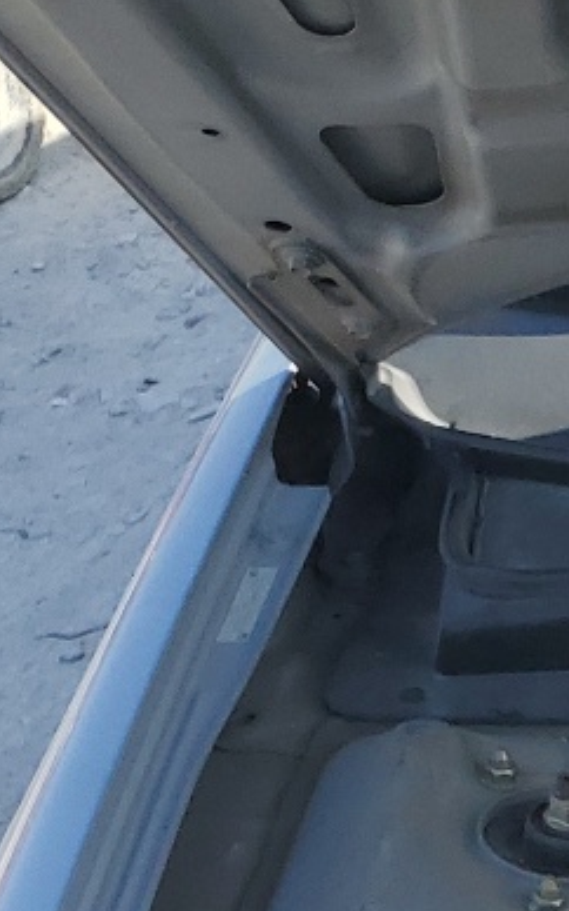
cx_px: 1627
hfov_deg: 9.4
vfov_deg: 17.0
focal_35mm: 114
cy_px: 1252
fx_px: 2827
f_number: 1.5
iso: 50
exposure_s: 1/1667
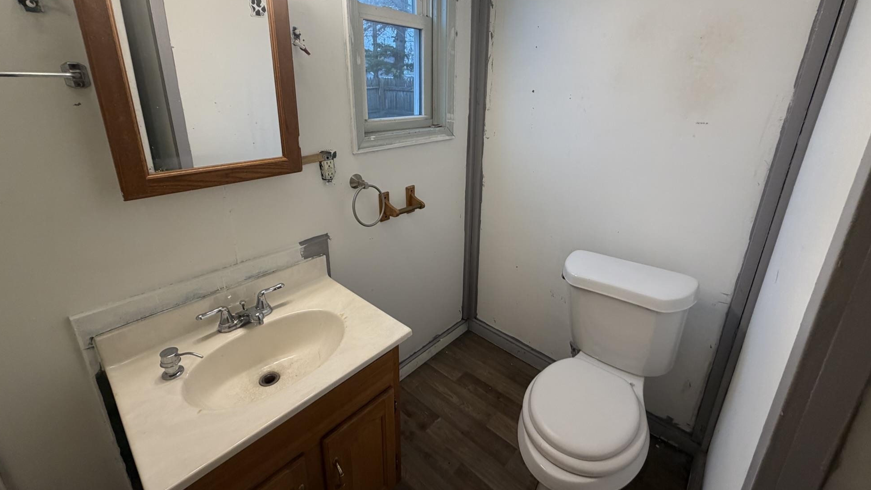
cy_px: 201
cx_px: 444
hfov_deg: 99.4
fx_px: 370
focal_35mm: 16
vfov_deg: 66.6
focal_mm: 2.22
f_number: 2.2
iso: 125
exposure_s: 1/120
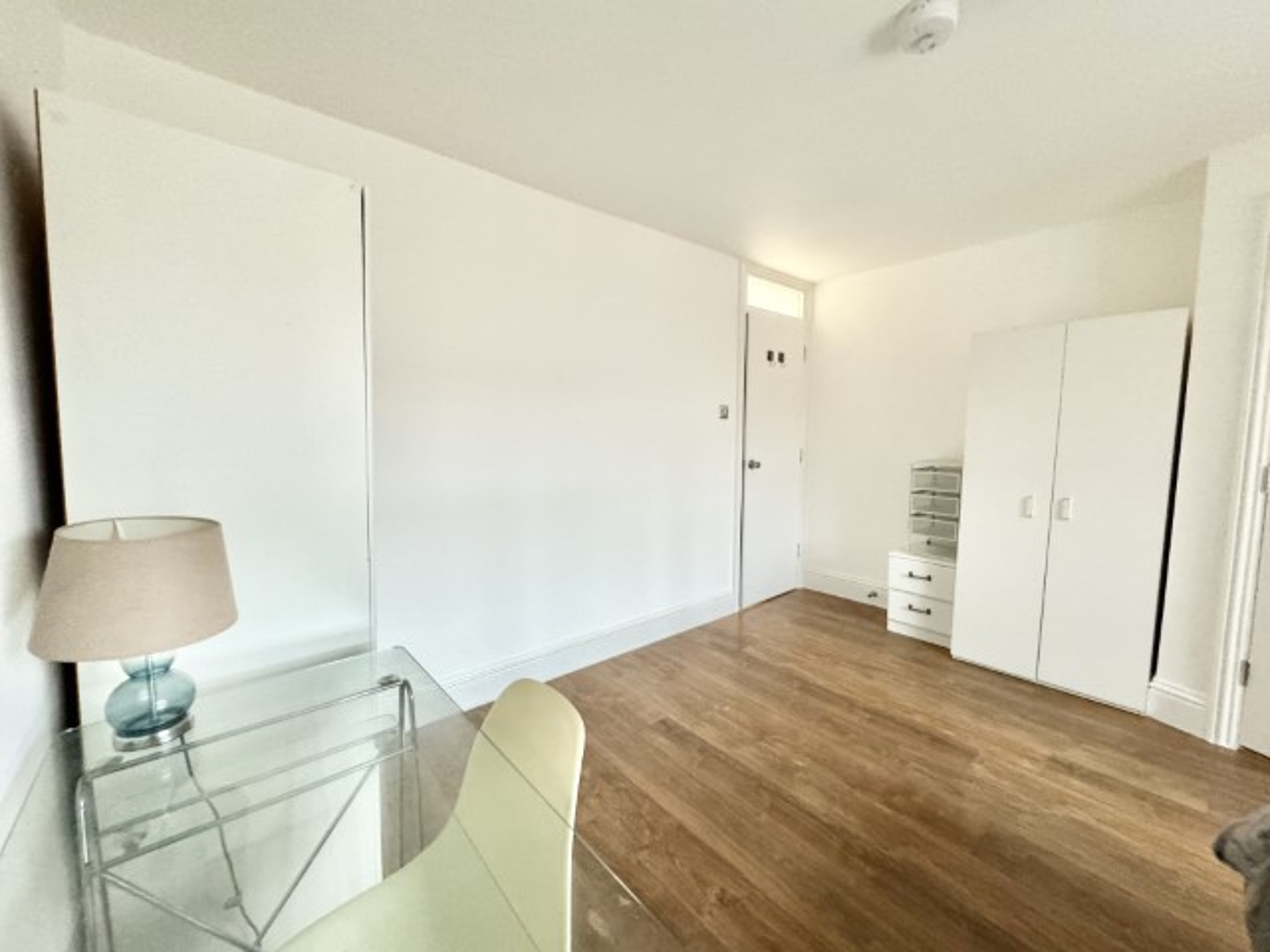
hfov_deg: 102.1
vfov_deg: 85.7
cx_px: 635
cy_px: 476
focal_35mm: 14
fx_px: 514
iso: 640
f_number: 2.2
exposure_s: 1/60
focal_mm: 2.22
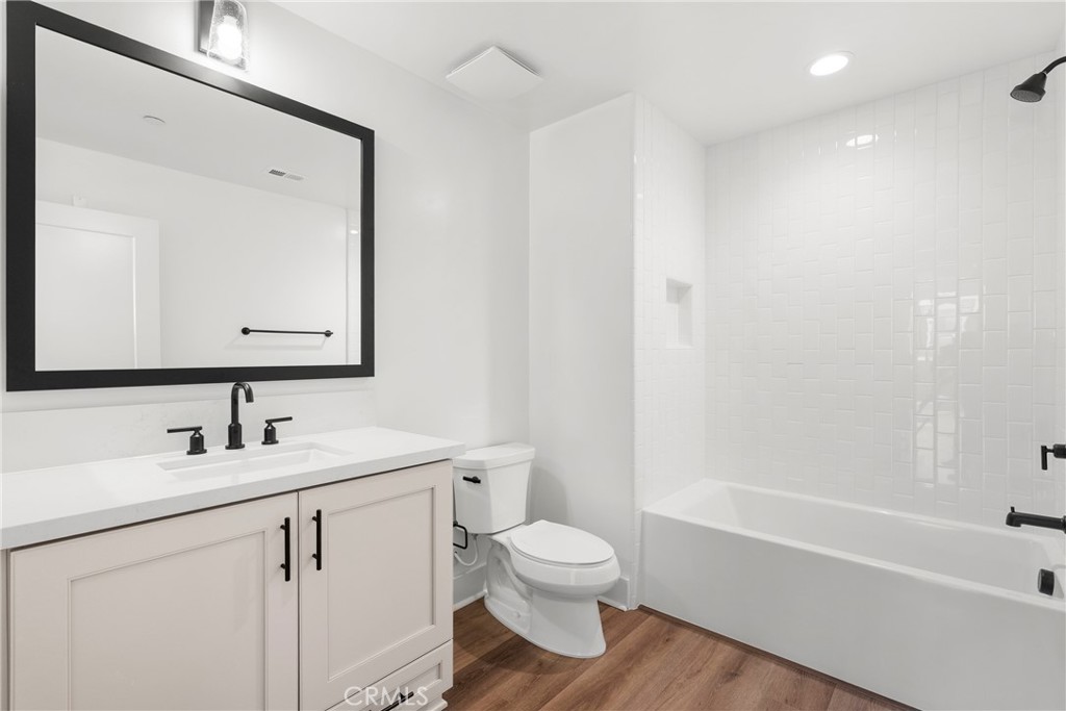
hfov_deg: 96.7
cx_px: 533
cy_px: 356
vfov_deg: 73.8
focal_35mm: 16
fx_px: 474
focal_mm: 16
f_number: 8
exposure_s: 1/6
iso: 500
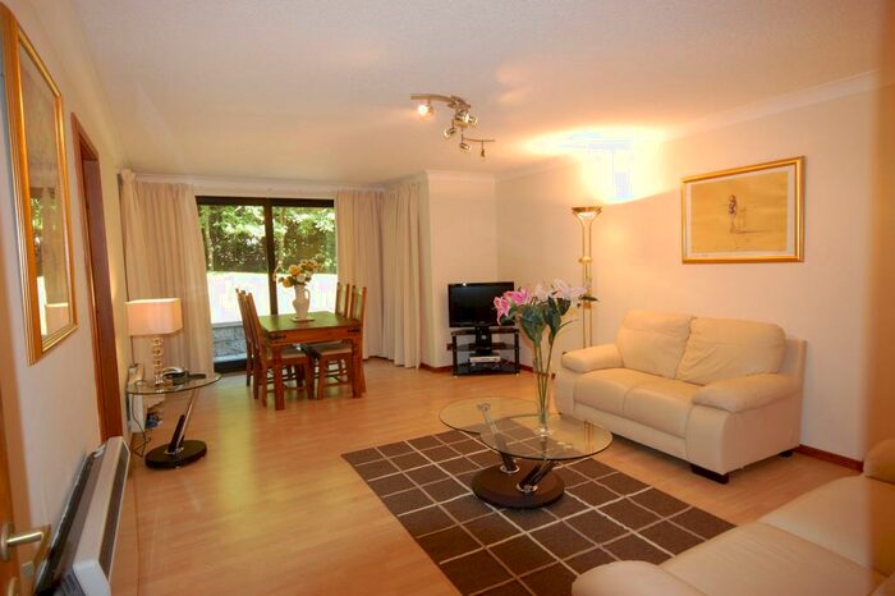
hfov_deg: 81.2
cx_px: 448
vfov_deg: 59.4
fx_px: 522
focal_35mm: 21
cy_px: 298
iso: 800
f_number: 9
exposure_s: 1/40
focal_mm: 14
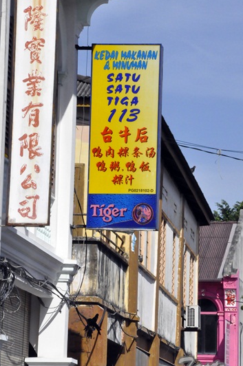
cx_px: 133
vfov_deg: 10.7
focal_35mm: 193
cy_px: 161
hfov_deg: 7.1
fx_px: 1956
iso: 3200
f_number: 22
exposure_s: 1/2000
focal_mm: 105
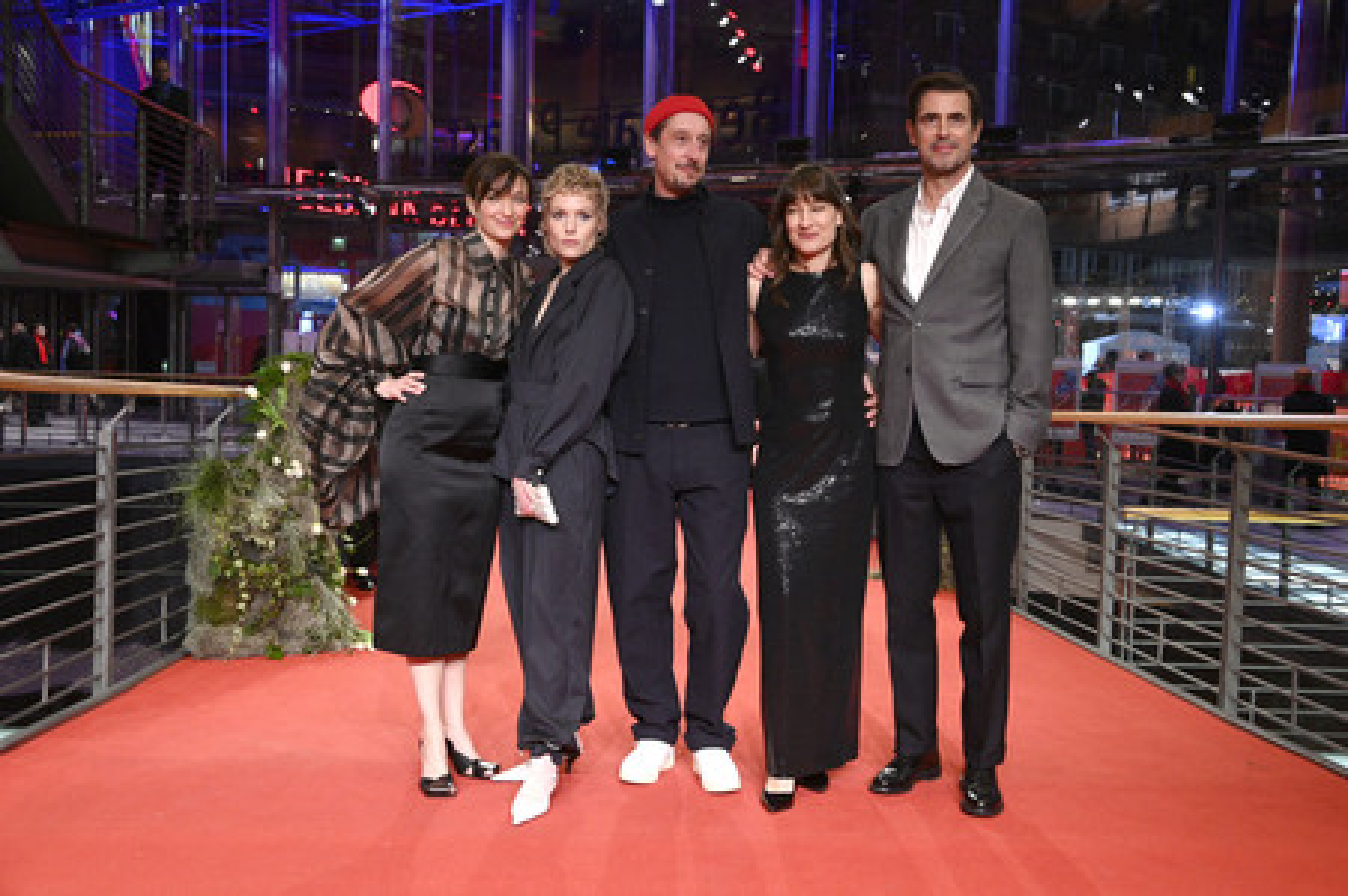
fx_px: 1347
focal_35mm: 36
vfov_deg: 36.8
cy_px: 448
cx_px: 674
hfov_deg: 53.2
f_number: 5.6
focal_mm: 36
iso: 5000
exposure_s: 1/200
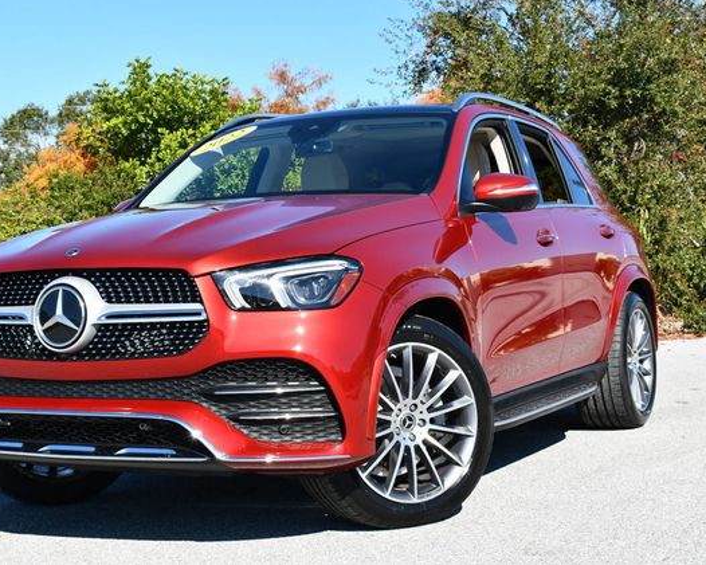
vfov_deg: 23.9
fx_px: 1338
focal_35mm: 64
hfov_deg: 29.5
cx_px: 279
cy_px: 280
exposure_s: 1/250
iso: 125
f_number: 8
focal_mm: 28
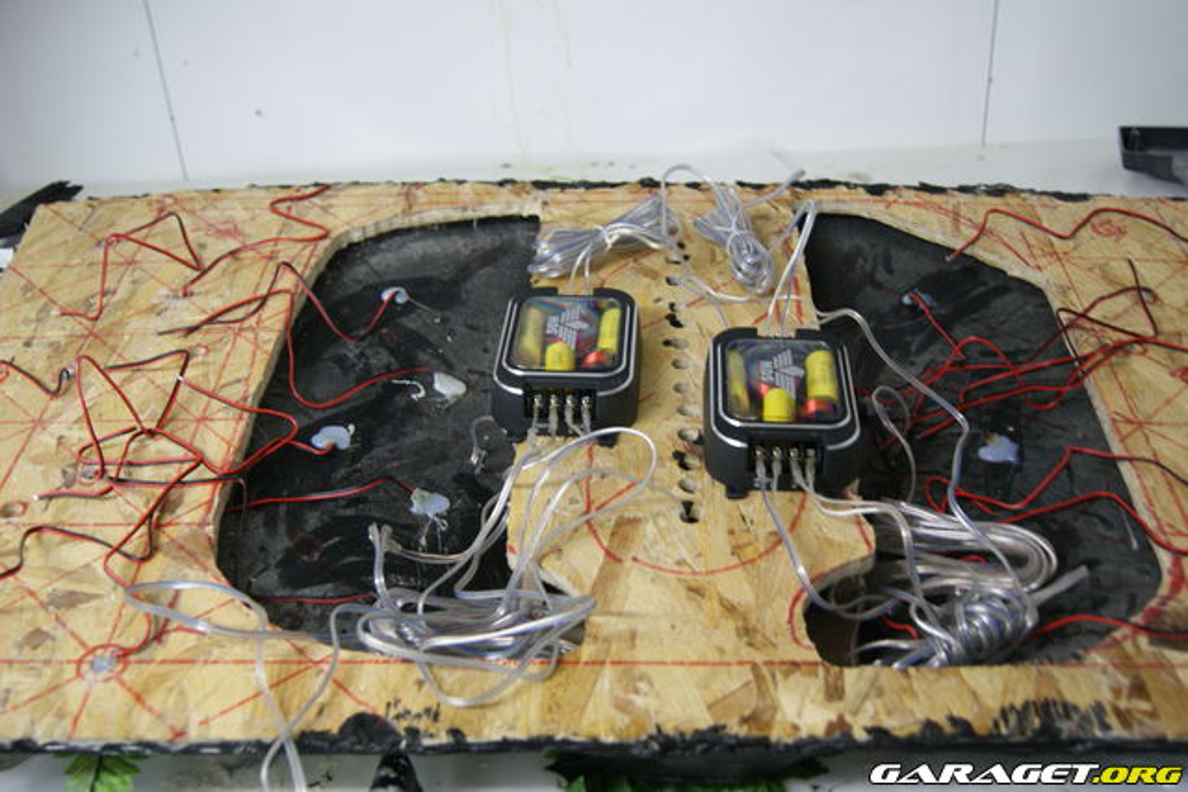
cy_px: 396
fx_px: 1188
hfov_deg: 53.1
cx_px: 594
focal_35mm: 36
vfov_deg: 36.9
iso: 400
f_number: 4
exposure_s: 1/4
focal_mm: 24
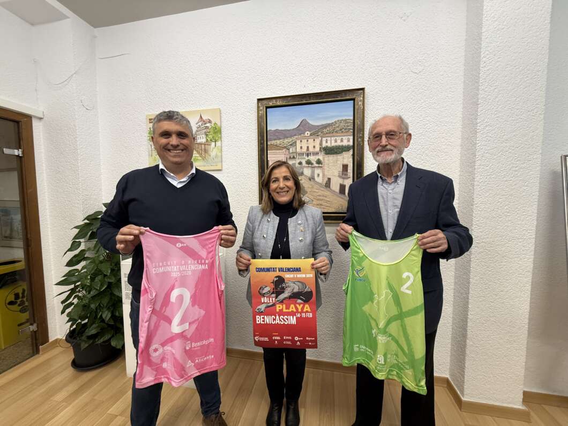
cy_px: 213
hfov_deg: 102.1
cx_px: 284
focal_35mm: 14
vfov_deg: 85.7
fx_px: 230
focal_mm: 2.22
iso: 250
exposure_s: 1/100
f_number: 2.2
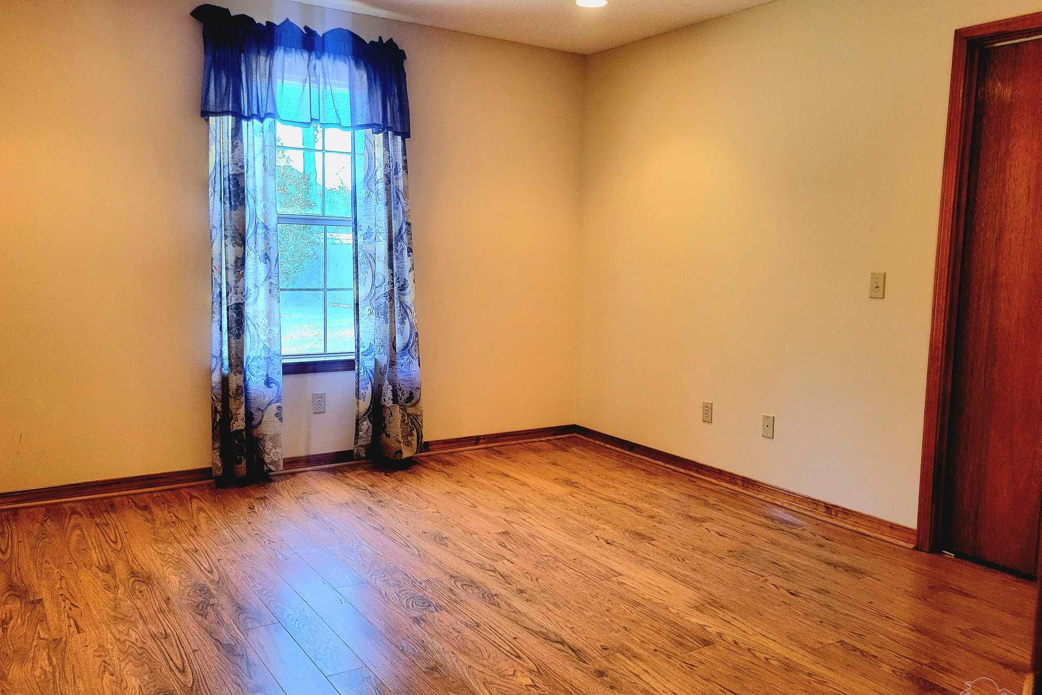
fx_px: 810
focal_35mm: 28
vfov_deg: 46.4
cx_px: 515
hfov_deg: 65.5
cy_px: 330
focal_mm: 5.4
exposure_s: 1/120
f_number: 1.8
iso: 250
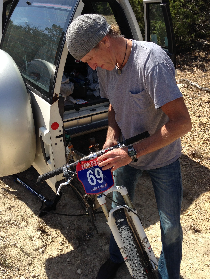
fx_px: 316
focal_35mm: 39
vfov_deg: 47.9
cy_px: 134
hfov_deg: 36.8
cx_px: 111
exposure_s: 1/1085
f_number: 2.4
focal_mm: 4.12
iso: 50
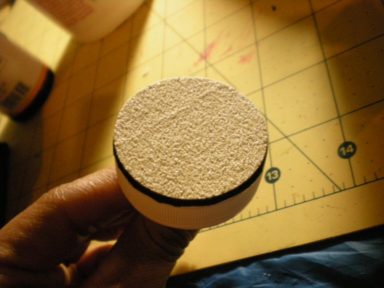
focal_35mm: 38
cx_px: 192
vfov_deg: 37.7
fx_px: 422
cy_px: 144
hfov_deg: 49.0
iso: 400
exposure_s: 1/31.3
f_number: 3.1
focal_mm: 6.3
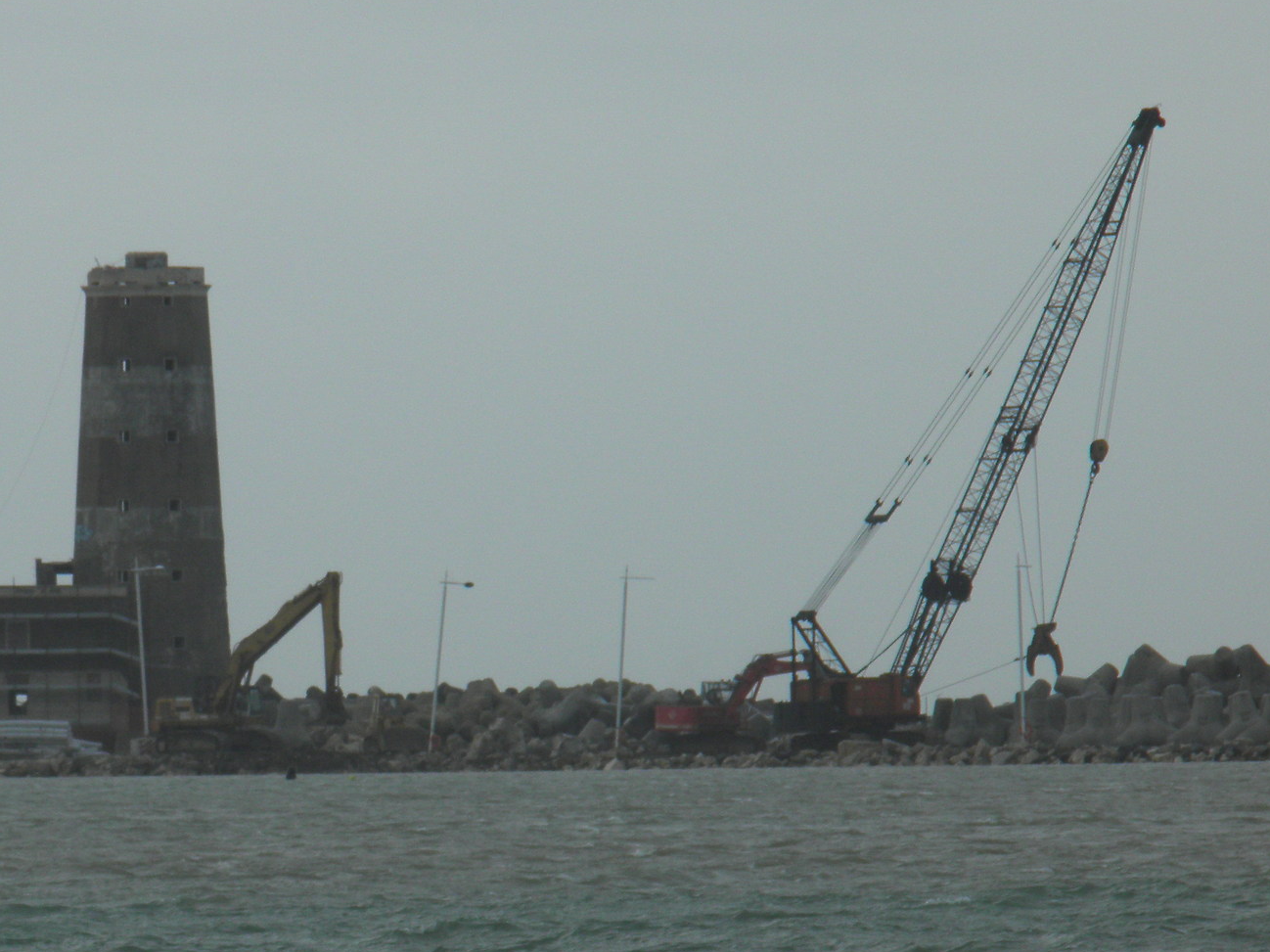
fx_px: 25090
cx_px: 109
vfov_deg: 2.2
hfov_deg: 2.9
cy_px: 554
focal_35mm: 684
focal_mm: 66.5
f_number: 5.6
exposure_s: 1/250
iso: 50
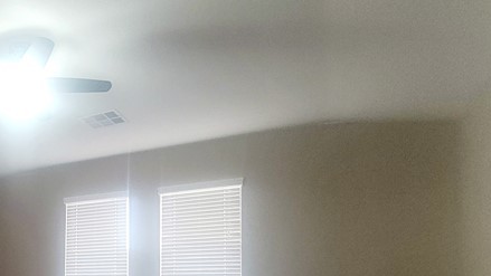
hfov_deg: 47.4
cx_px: -18
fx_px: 430
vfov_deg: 33.0
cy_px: 268
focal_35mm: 33
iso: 320
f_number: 2.2
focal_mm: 2.2
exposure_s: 1/60.2
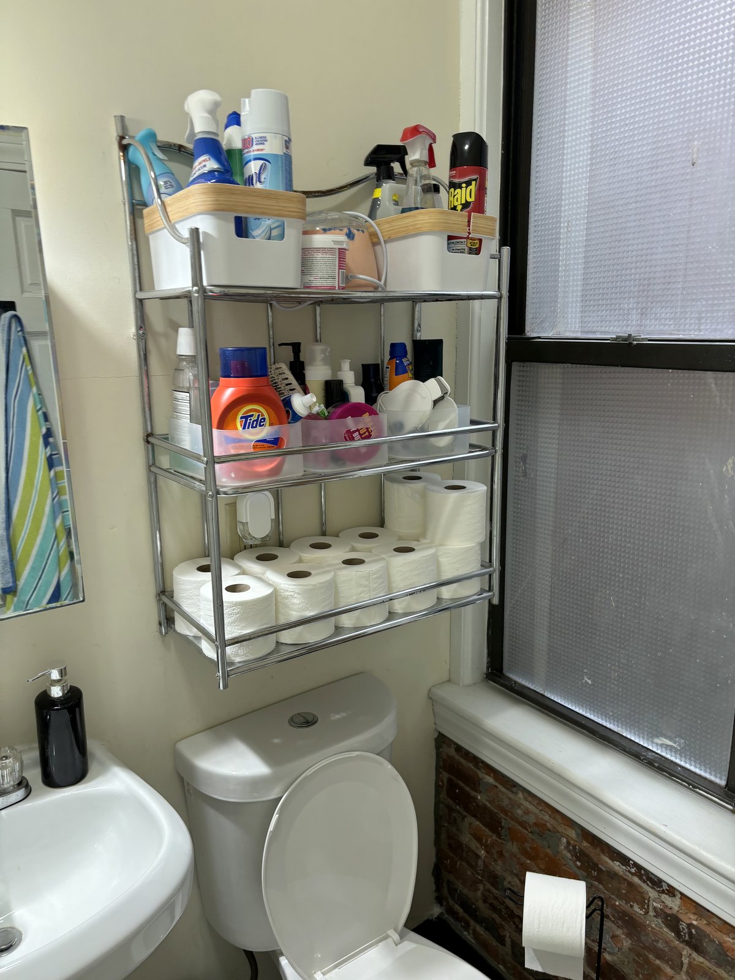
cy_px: 490
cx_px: 368
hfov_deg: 53.1
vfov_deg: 67.3
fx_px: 736
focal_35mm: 26
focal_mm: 5.96
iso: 64
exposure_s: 1/60
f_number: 1.6
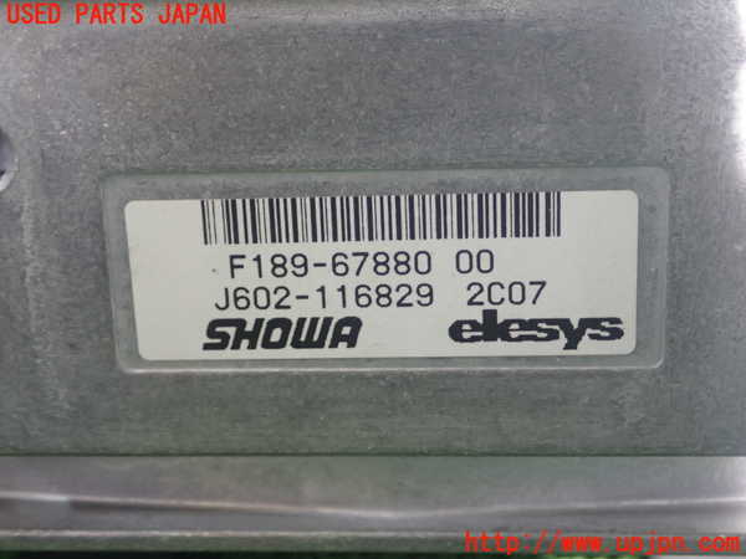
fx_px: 1228
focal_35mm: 57
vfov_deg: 25.7
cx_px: 373
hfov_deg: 33.8
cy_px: 280
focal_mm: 10.29
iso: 250
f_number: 3.5
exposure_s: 1/50
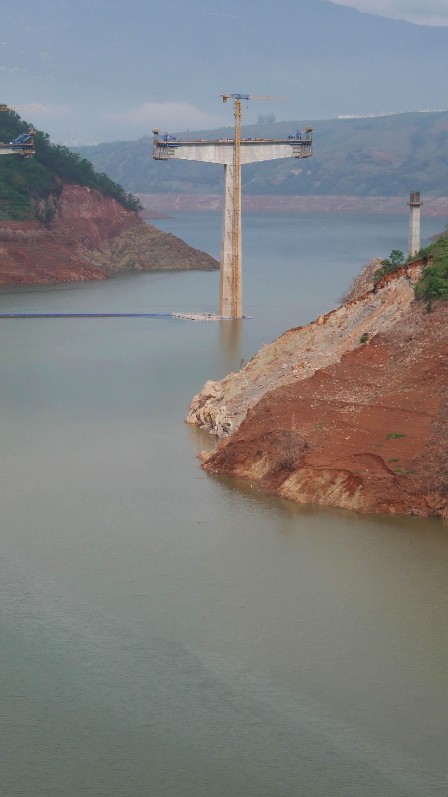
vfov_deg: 22.4
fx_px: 2007
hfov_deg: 12.6
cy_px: 310
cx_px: 33
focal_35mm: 95
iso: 200
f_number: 11
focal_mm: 26
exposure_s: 1/400
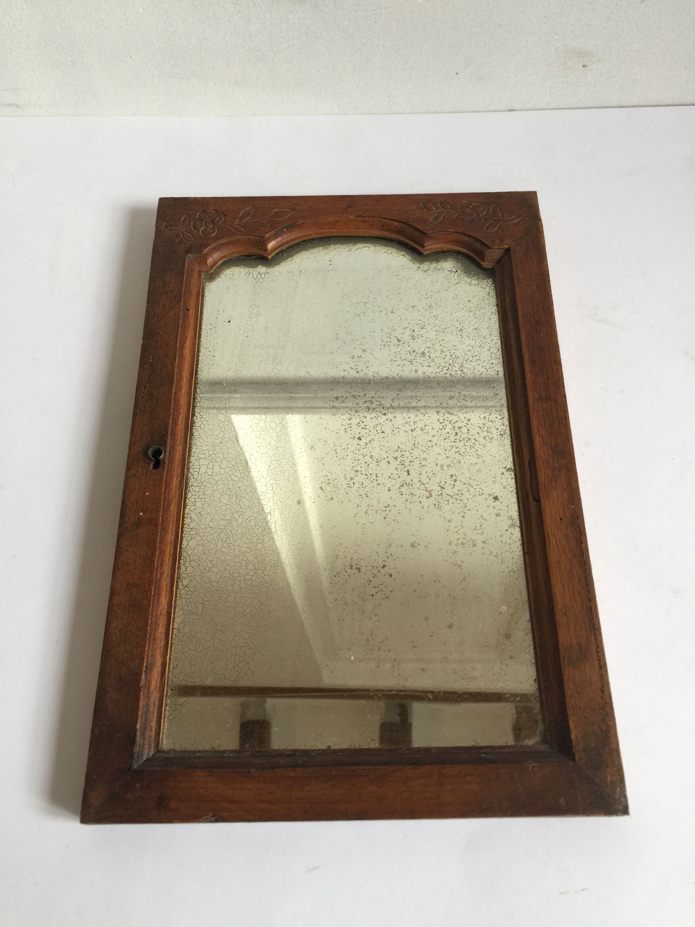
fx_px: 776
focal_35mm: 29
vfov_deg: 61.7
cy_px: 464
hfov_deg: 48.2
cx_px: 348
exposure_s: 1/33
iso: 32
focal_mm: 4.15
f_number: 2.2
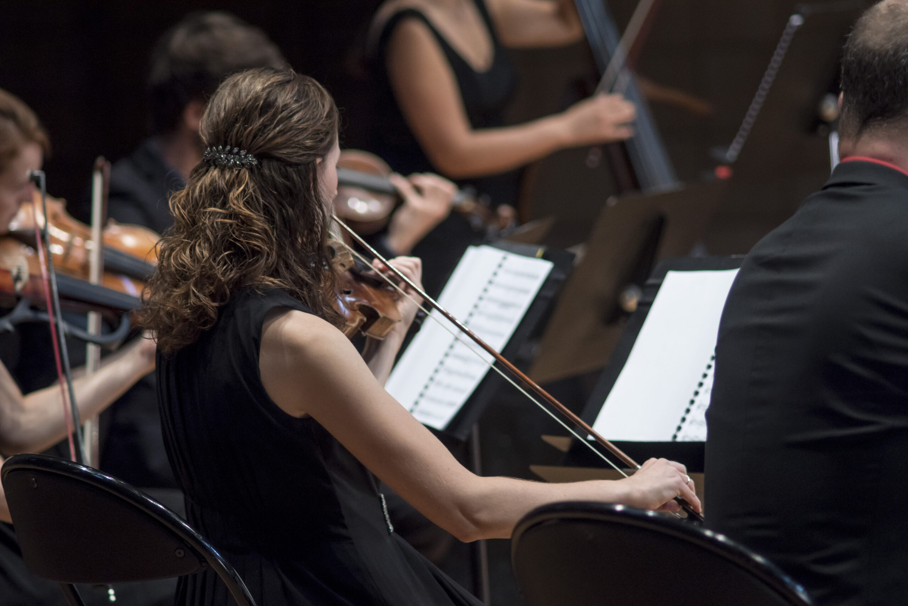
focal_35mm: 202
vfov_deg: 6.8
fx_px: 5107
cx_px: 454
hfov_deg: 10.2
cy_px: 303
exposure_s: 1/400
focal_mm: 135
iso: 800
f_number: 2.8
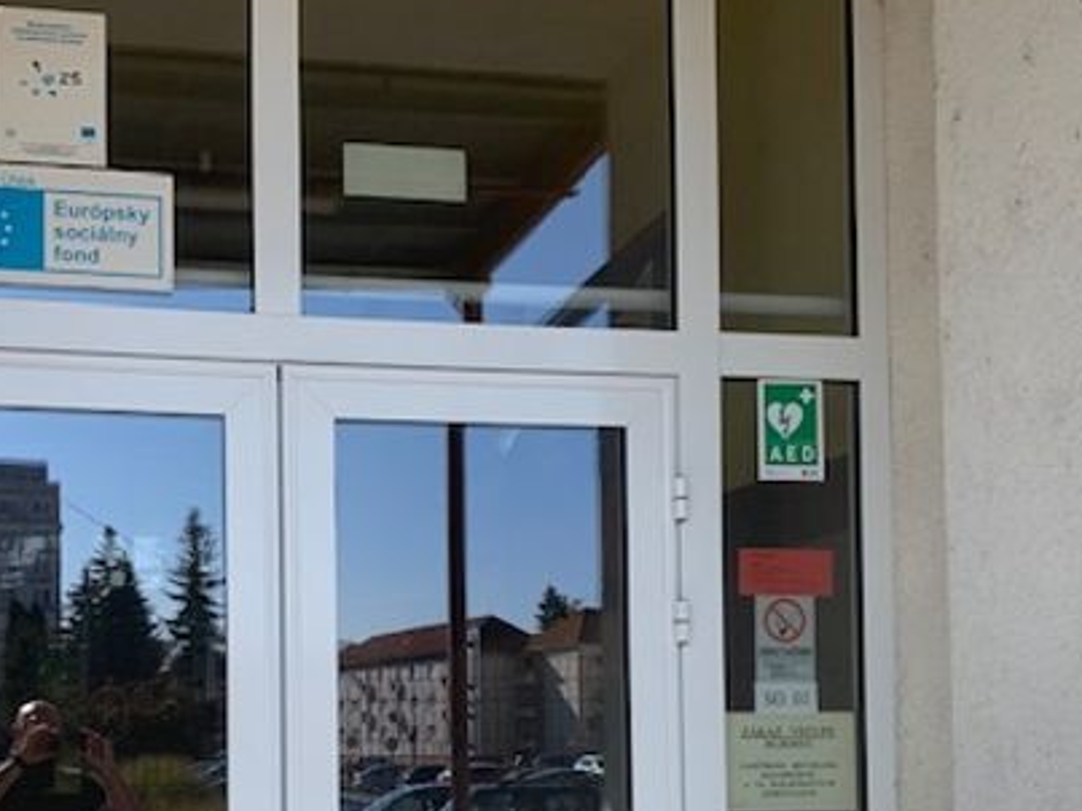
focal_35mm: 49
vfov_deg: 28.8
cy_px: 693
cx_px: 403
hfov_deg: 38.7
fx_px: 1531
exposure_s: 1/1100
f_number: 1.8
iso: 25
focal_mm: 4.25
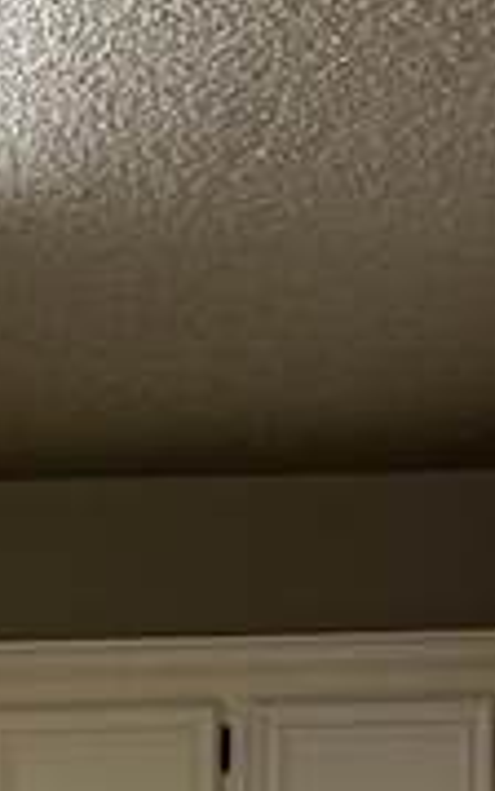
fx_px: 3192
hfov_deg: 8.7
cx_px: -212
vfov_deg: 12.9
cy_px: 1401
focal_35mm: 148
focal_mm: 5.7
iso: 160
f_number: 1.5
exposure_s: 1/60
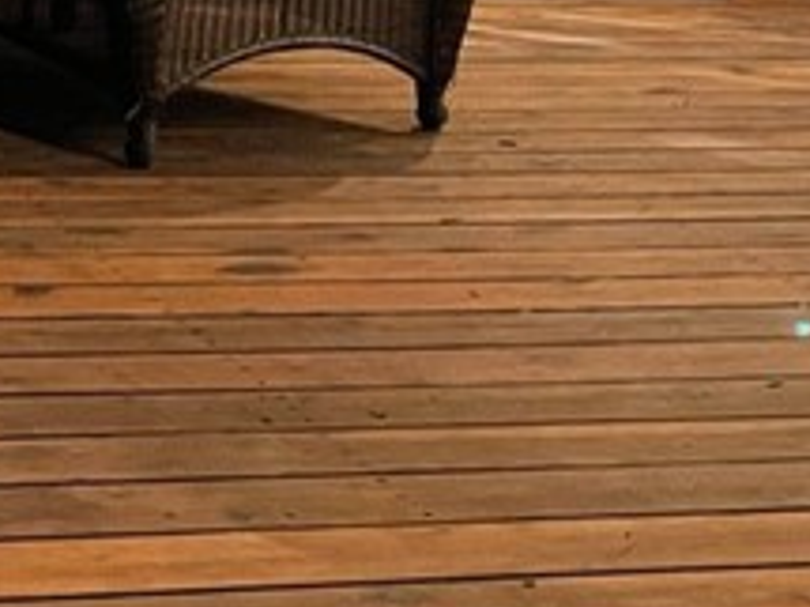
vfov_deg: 11.3
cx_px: -207
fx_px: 2900
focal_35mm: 124
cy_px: -405
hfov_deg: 15.2
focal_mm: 5.1
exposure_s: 1/30
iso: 800
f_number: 1.6
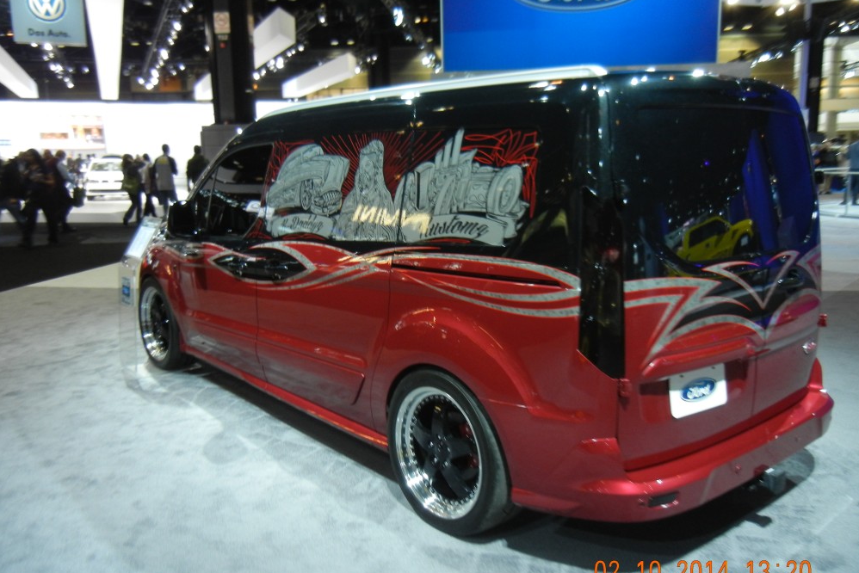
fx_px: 764
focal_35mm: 32
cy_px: 310
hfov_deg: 58.7
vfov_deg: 41.1
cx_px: 424
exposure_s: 1/44.6
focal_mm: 5.4
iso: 326
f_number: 3.5
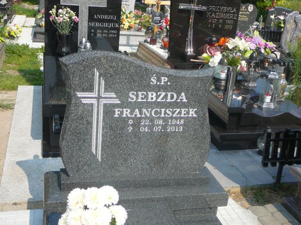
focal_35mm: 47
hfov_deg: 40.4
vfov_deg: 30.9
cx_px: 150
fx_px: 409
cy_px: 112
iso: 80
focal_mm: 7
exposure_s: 1/800
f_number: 3.3
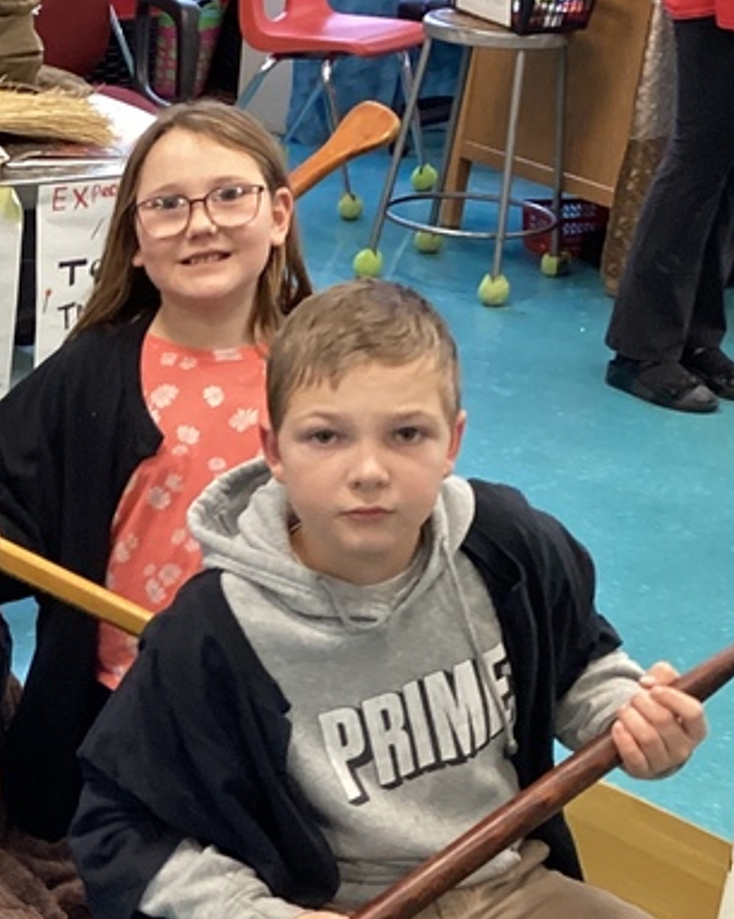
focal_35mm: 81
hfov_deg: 18.3
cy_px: 727
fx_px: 2201
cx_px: -48
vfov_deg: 23.3
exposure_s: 1/50
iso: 200
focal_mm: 3.3
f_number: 2.4
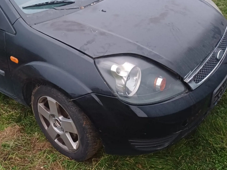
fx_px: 262
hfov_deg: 45.4
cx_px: 60
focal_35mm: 40
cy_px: 47
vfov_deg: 35.3
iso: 400
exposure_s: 1/33.3
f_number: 1.8
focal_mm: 4.65
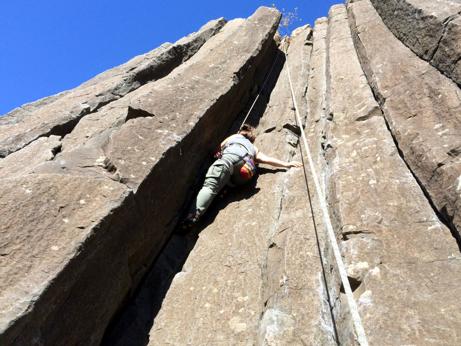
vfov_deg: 48.2
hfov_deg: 61.7
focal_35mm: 29
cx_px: 230
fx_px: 386
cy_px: 173
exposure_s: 1/1520
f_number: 2.2
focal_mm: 4.15
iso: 32
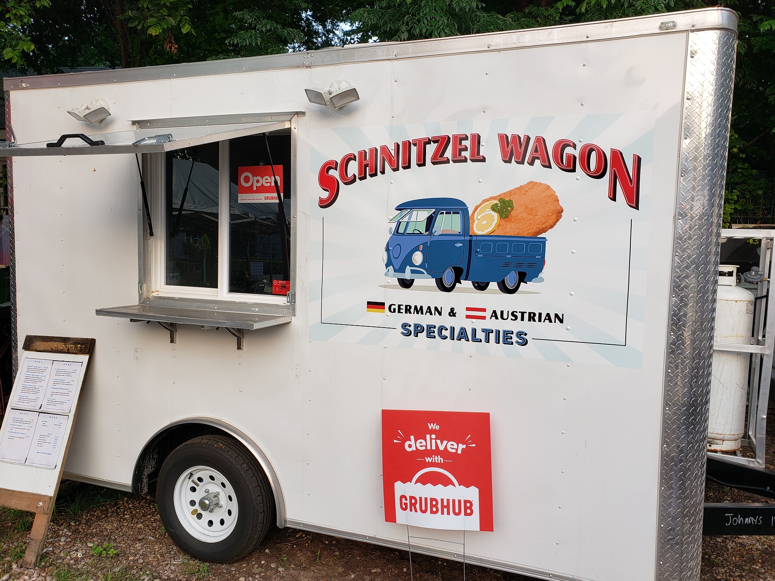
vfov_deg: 51.4
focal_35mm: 27
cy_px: 289
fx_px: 605
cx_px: 401
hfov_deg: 65.3
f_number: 2.4
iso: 50
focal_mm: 4.3
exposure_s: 1/168
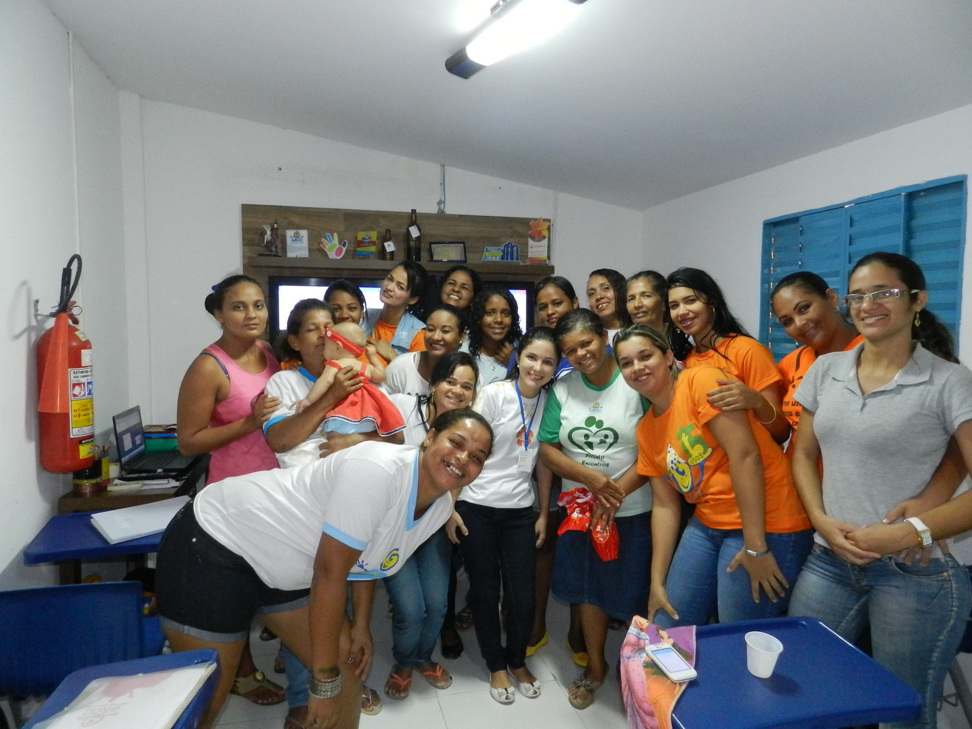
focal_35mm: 23
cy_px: 364
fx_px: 646
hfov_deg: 73.9
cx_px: 486
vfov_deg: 58.9
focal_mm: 4
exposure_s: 1/30
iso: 800
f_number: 3.4
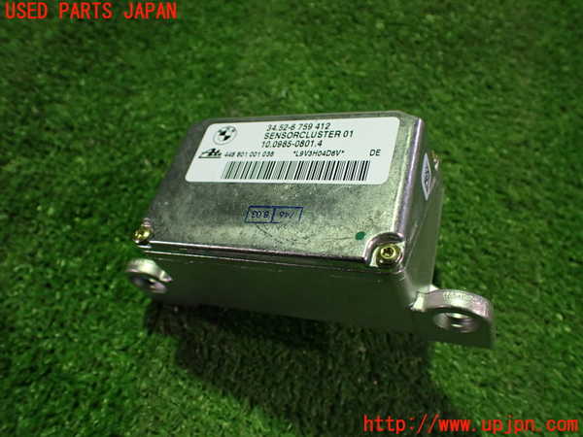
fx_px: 505
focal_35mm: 30
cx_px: 292
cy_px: 218
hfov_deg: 60.0
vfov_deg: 46.8
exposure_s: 1/80
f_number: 2.3
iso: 800
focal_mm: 5.4
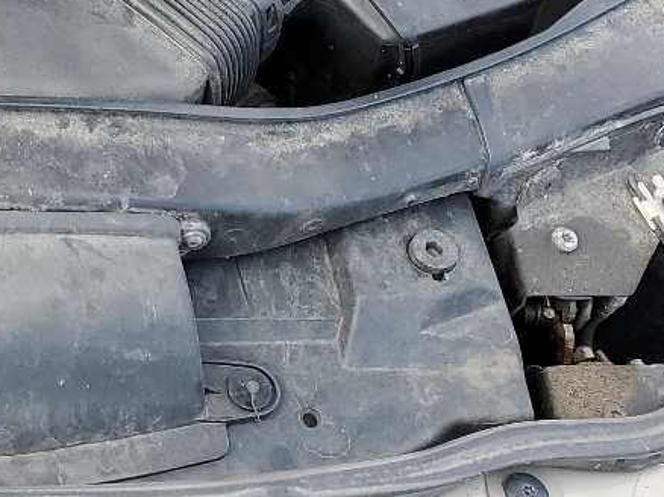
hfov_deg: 19.0
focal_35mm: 95
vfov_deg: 14.7
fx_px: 1821
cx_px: -212
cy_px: -205
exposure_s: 1/370
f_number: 1.5
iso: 50
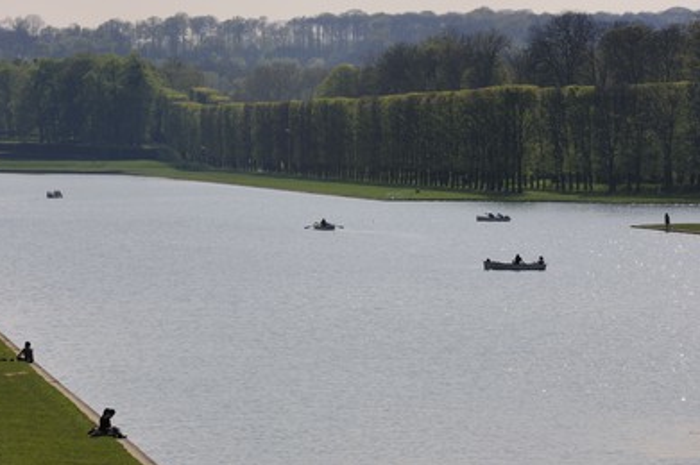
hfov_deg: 9.6
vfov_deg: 6.4
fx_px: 4177
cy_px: 222
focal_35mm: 215
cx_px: 335
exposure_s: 1/160
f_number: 11
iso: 100
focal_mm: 200
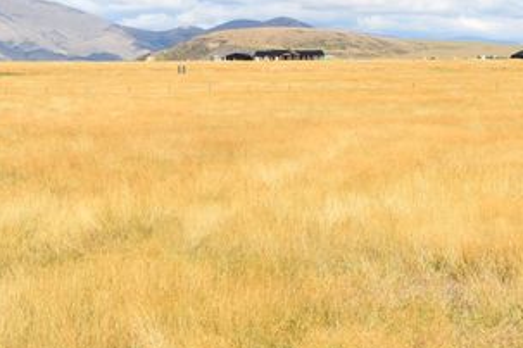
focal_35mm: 76
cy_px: 69
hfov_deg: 25.2
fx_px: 1104
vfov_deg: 17.8
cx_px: 537
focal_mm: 20
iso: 200
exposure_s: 1/500
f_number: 11
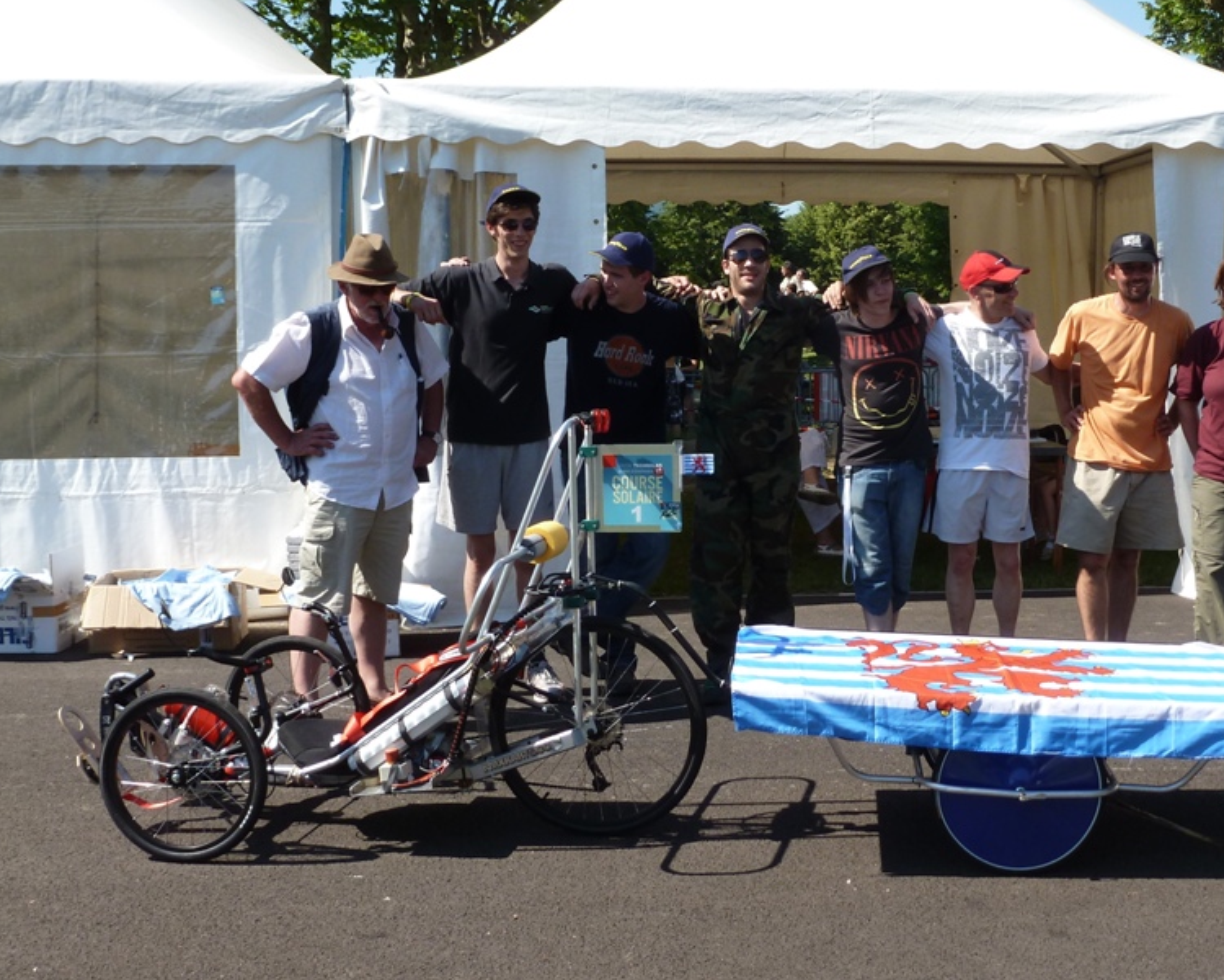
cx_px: 809
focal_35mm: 48
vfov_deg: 31.4
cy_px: 470
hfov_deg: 38.4
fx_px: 1739
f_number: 4
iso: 100
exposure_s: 1/400
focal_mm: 6.4
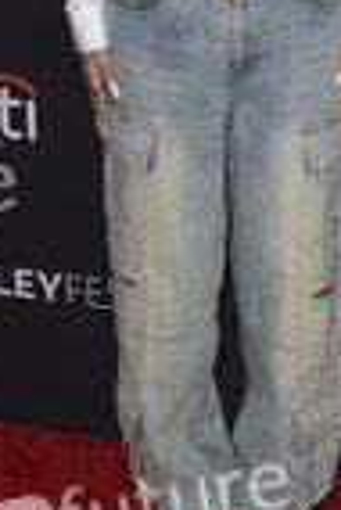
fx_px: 1516
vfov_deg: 18.6
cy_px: 11
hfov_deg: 12.8
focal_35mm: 107
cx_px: 224
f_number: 6.3
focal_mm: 38
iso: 320
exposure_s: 1/200
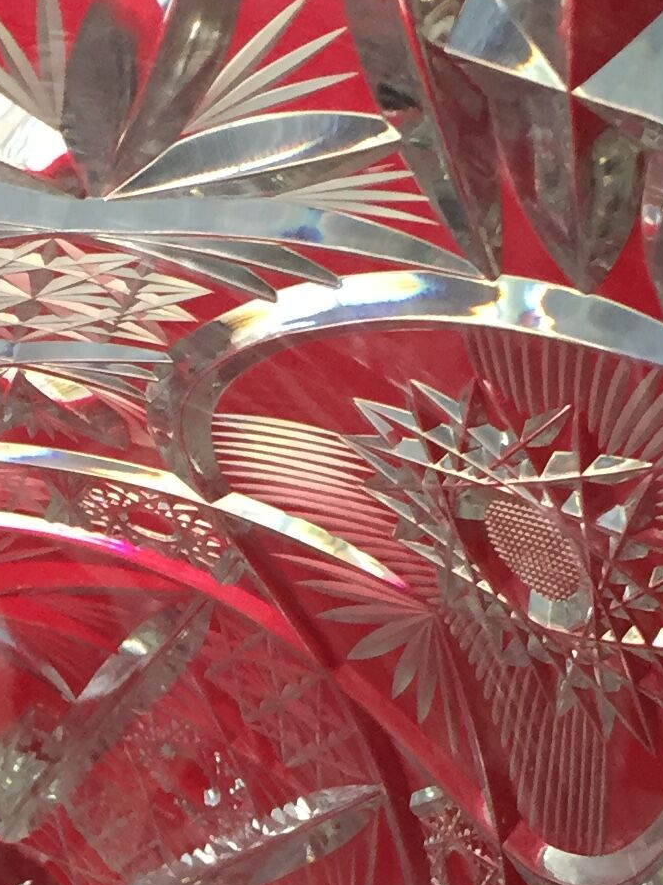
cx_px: 44
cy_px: 1003
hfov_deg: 13.7
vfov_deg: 17.7
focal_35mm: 107
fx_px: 2734
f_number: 2.2
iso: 64
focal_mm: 4.15
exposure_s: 1/33
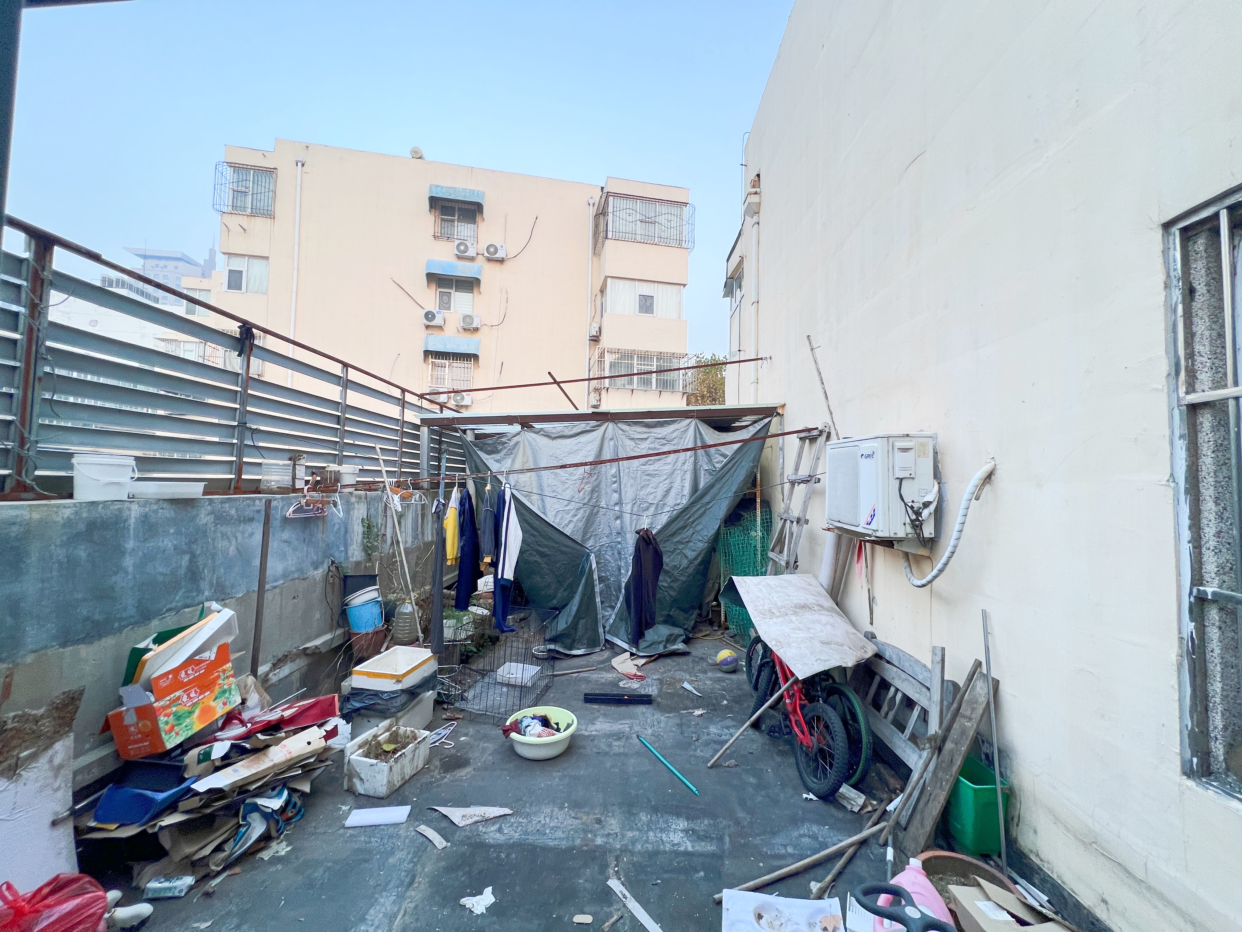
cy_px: 466
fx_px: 466
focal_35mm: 13
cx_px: 621
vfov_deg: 89.9
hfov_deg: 106.2
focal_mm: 1.57
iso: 100
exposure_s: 1/99
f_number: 1.8
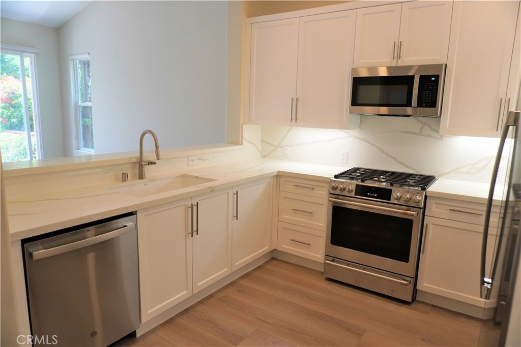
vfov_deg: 53.1
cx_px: 260
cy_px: 174
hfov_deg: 73.7
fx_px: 347
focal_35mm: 24
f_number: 4
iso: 320
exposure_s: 1/160
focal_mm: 16
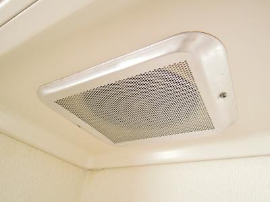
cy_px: 101
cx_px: 135
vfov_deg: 56.8
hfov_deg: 71.6
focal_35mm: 24
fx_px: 187
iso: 1600
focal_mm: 4.3
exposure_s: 1/30
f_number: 1.8
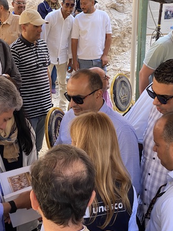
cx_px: 63
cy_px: 131
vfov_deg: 25.3
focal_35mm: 77
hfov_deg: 19.1
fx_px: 513
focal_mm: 6
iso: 32
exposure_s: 1/122
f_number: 2
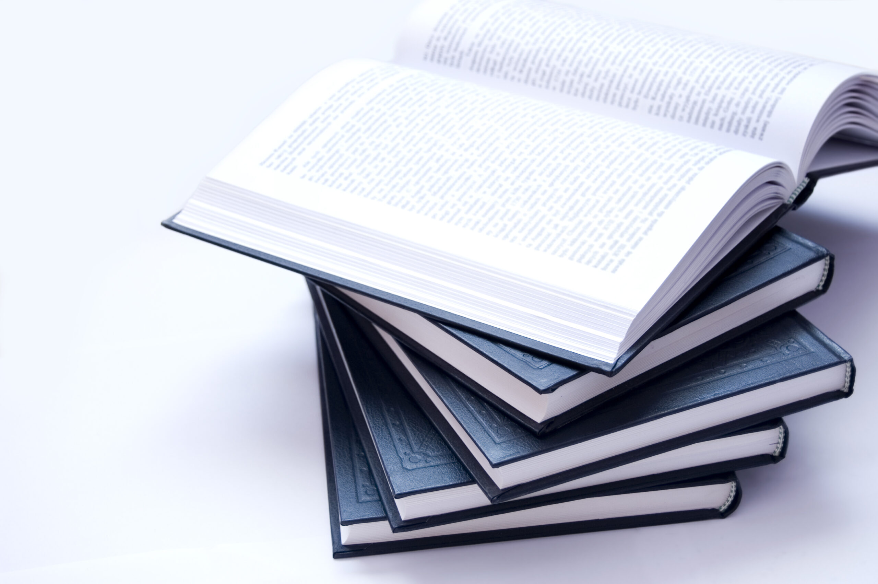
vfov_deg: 20.1
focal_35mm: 68
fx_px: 1645
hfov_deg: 29.9
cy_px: 292
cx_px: 439
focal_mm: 45
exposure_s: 1/40
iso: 200
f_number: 5.3
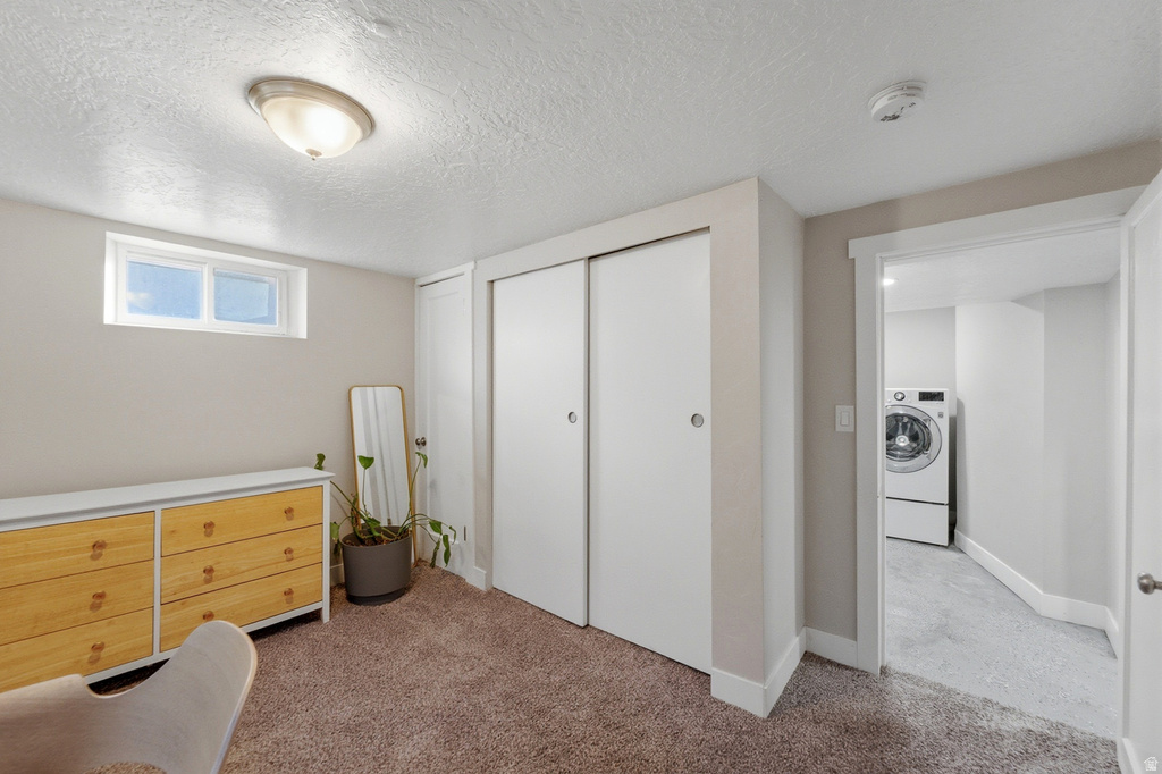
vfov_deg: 81.2
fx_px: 452
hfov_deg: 104.3
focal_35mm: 14
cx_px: 581
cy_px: 387
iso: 1000
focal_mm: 14
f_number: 8
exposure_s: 1/250
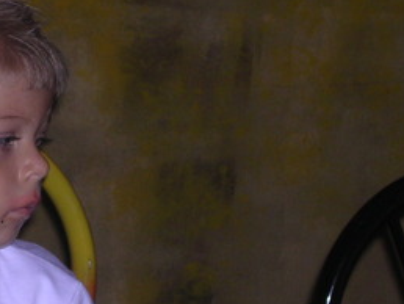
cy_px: 194
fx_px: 1939
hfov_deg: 11.8
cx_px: 49
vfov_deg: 9.0
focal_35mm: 166
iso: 100
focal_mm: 10.2
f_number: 3.6
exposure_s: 1/60.1
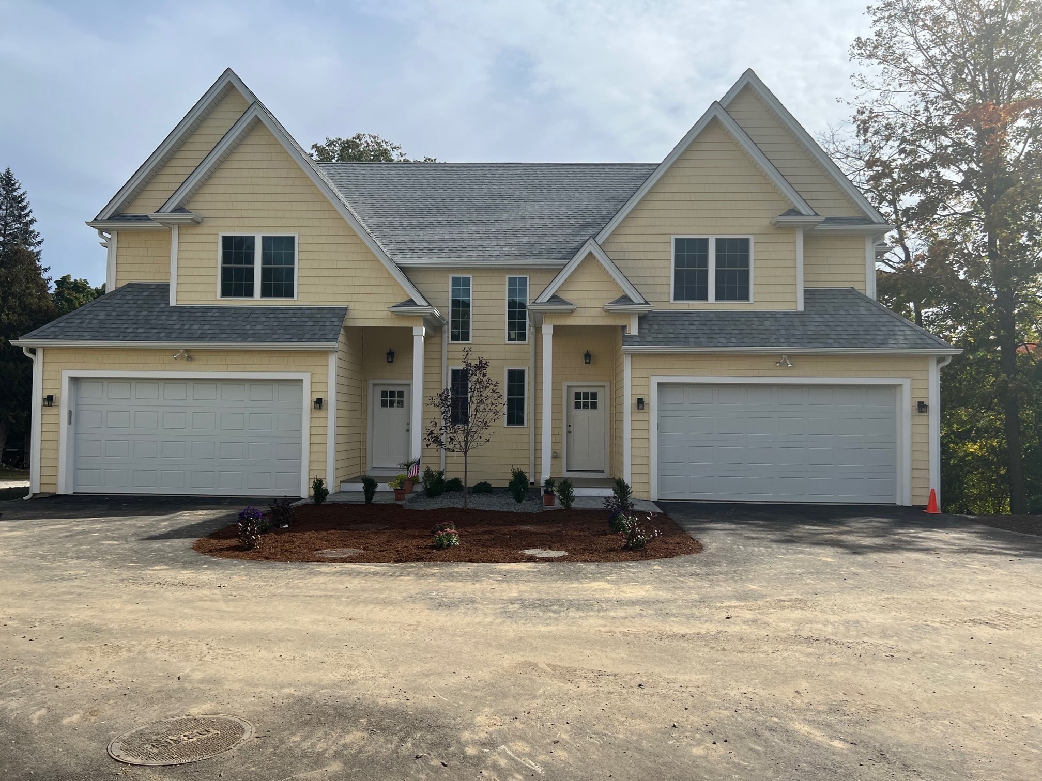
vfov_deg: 53.1
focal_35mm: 26
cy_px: 390
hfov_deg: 67.3
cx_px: 521
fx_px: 783
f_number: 1.5
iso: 50
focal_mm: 5.7
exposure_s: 1/5882
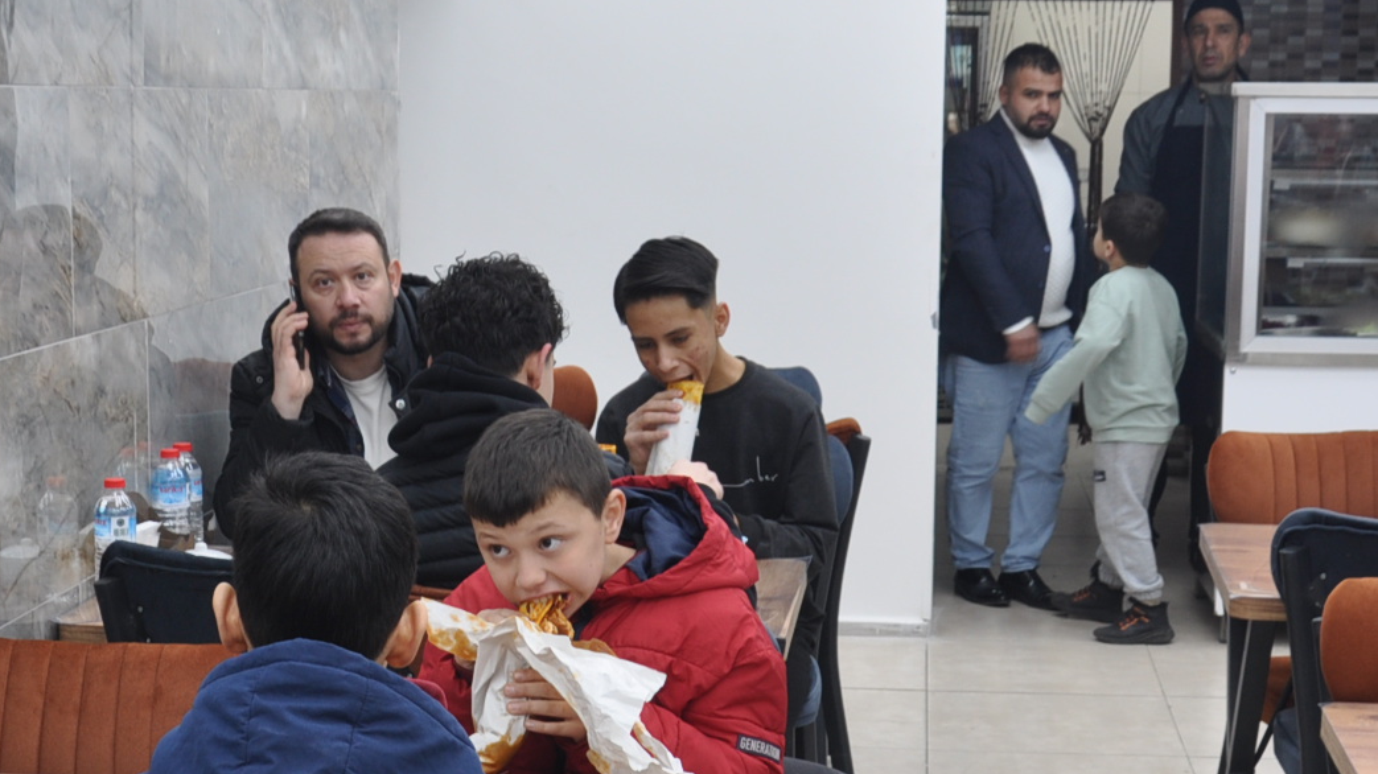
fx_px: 2594
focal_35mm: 71
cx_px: 514
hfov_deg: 29.6
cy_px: 534
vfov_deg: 16.9
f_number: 5.6
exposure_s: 1/30
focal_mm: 22
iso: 220
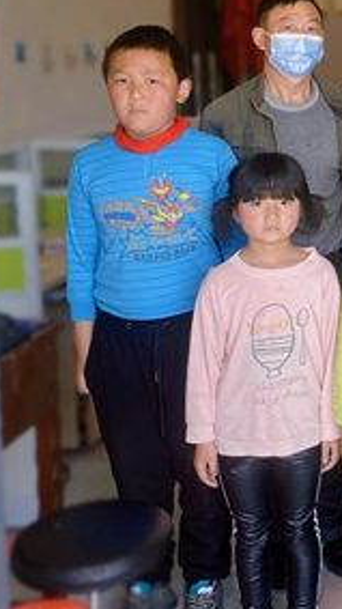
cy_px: 129
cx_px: 529
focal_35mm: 60
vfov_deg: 33.9
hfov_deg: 17.7
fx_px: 968
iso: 40
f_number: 1.8
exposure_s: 1/122
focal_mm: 4.25
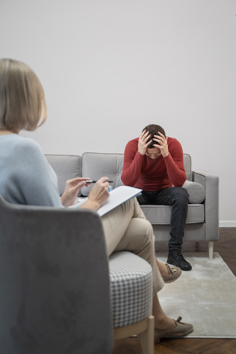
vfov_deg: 44.5
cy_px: 177
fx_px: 433
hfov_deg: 30.5
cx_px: 118
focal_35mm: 44
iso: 640
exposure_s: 1/160
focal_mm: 44
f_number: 2.8
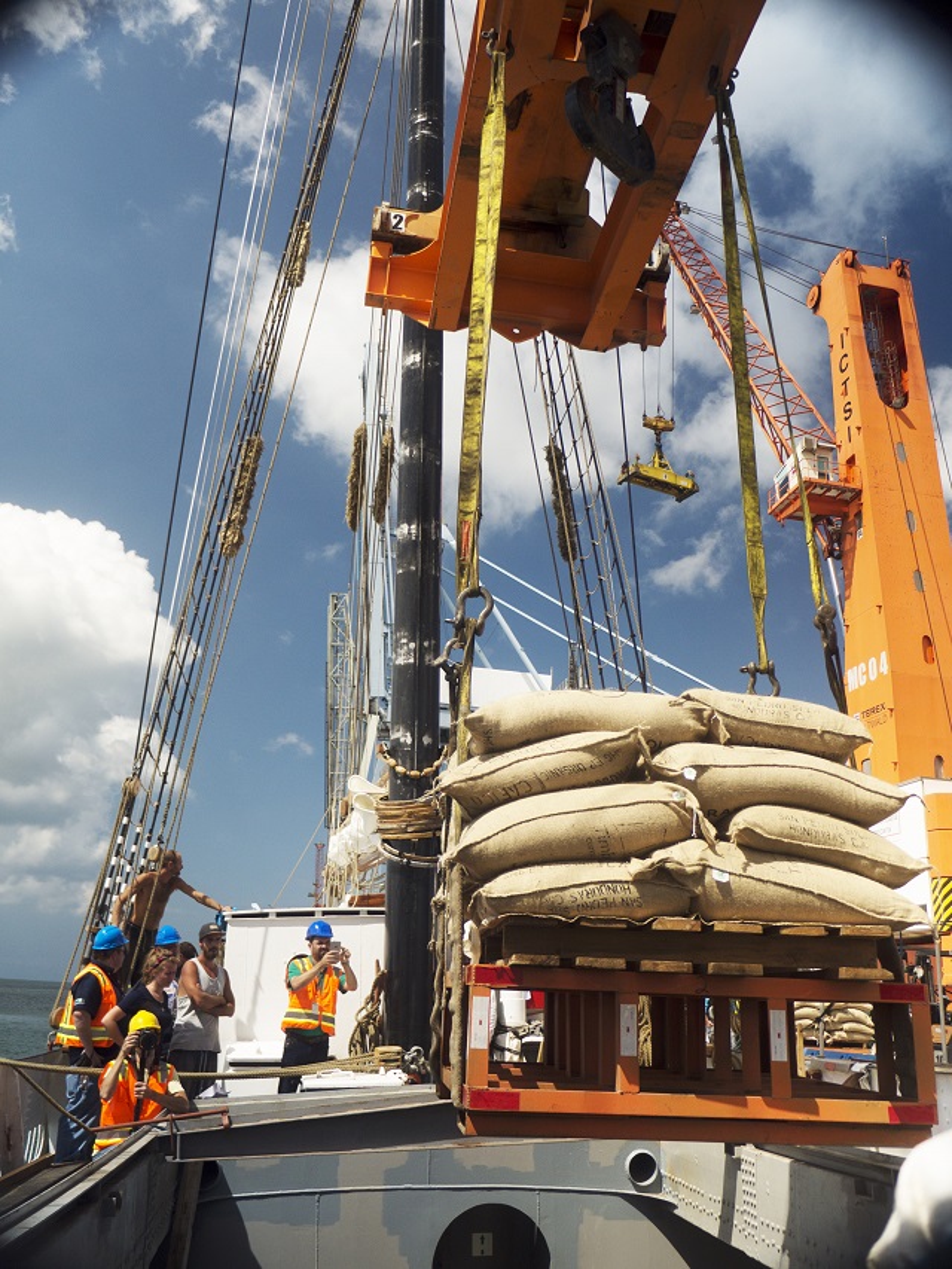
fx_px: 1026
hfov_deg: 49.8
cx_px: 476
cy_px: 634
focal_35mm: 28
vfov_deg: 63.4
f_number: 3.5
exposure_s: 1/80
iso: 200
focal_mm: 14
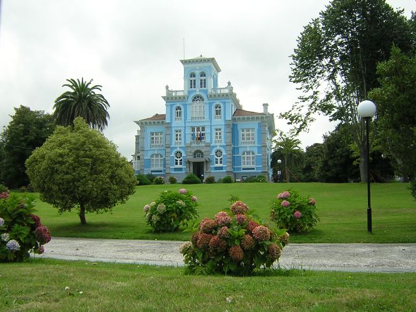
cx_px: 208
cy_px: 156
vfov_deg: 39.7
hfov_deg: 51.4
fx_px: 433
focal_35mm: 36
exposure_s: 1/161
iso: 100
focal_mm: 4.7
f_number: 5.2
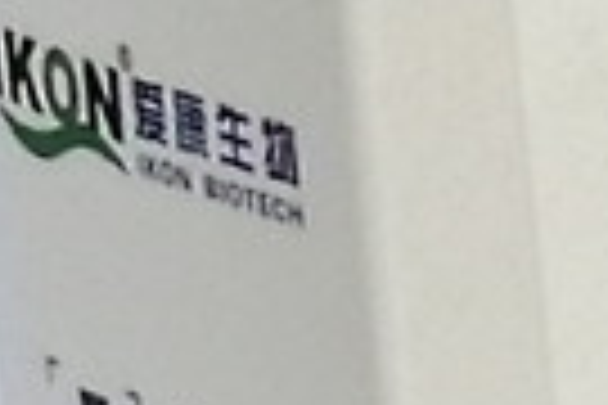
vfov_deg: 2.7
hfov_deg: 3.9
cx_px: 2135
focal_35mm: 501
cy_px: 819
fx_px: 8461
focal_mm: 3.64
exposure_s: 1/33.3
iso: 200
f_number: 1.8
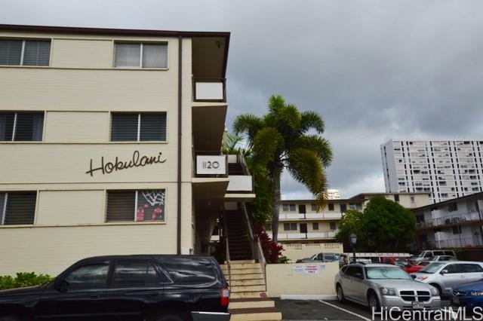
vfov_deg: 43.6
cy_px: 160
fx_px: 402
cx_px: 242
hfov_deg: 62.0
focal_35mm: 30
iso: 400
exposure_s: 1/500
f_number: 11
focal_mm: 20
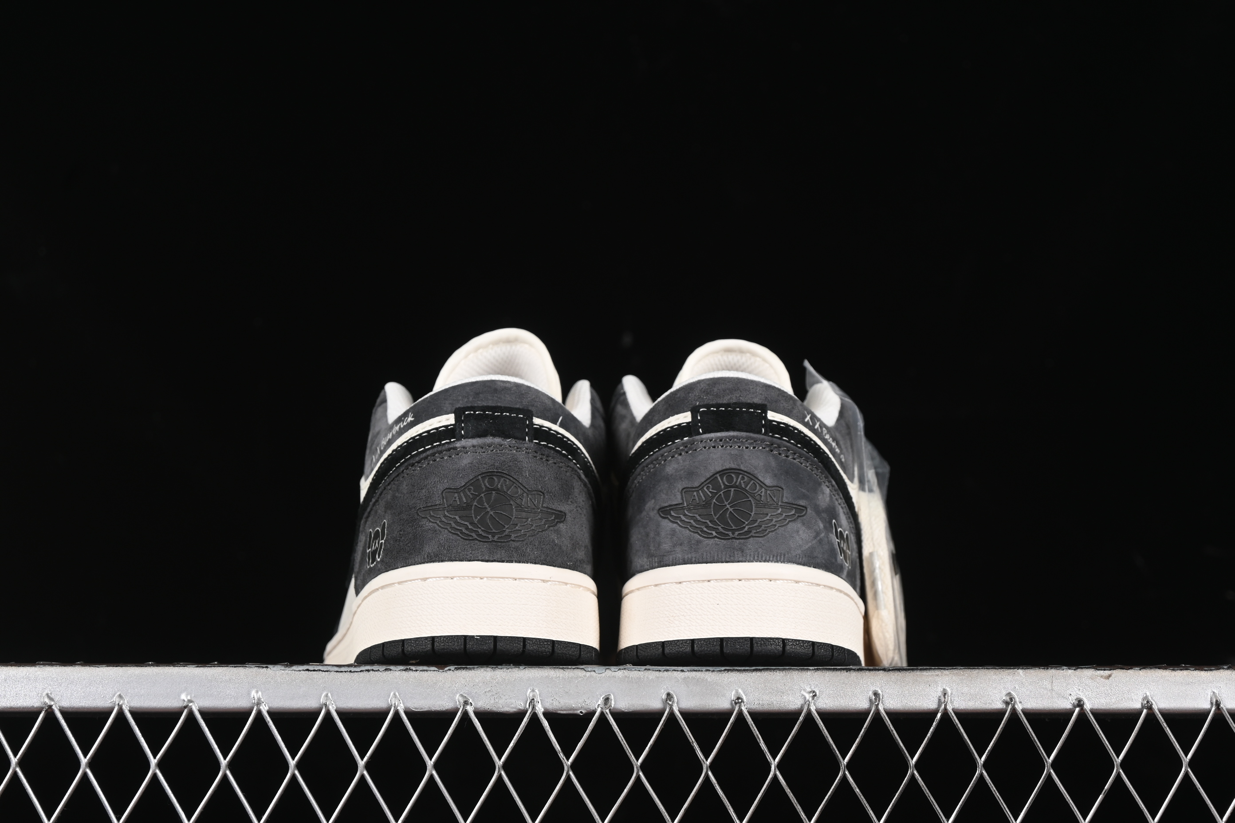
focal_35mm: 75
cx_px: 618
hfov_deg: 27.0
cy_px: 412
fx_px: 2573
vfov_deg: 18.2
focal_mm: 50
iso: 160
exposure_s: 1/60
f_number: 7.1
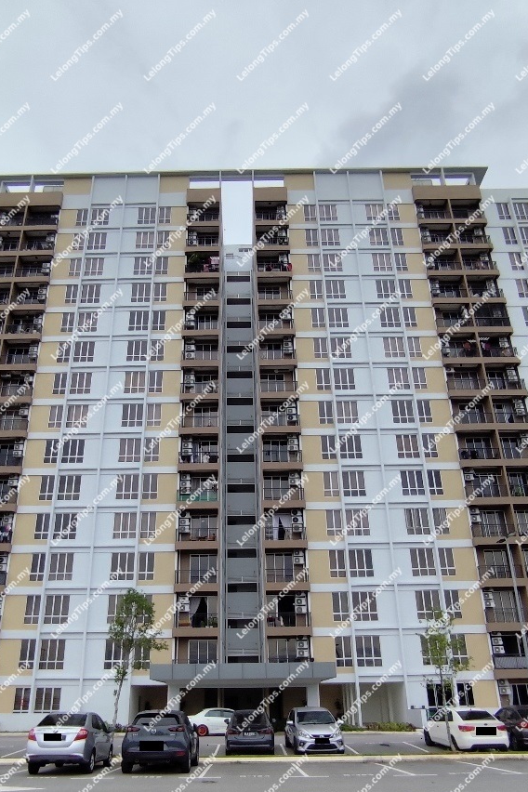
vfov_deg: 73.6
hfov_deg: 53.1
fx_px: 528
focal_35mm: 24
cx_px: 239
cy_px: 427
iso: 50
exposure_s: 1/1244
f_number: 2.2
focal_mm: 1.65
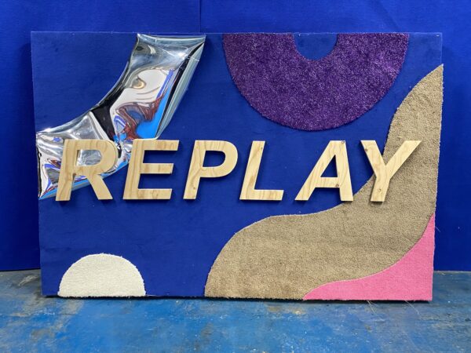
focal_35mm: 26
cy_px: 176
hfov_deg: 67.3
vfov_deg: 53.1
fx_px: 354
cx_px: 236
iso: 320
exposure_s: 1/50
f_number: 1.8
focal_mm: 4.25
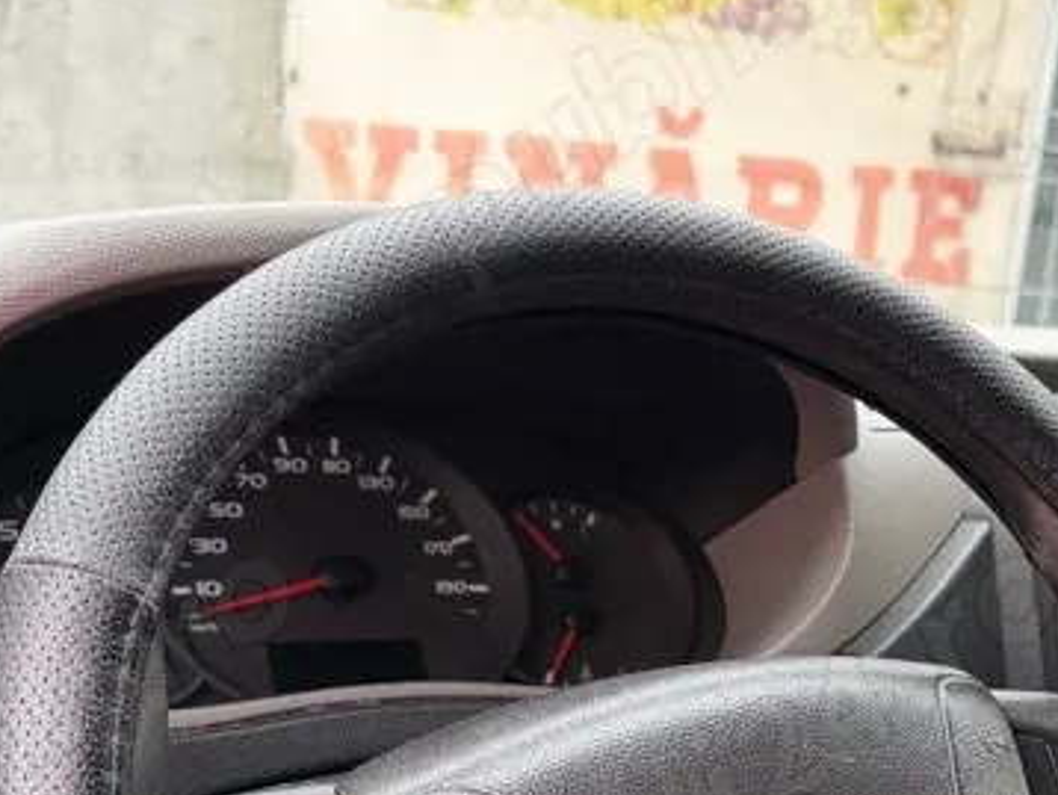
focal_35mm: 67
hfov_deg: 28.0
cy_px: 813
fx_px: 2049
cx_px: 937
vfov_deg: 21.1
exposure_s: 1/121
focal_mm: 6.76
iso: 160
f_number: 1.78
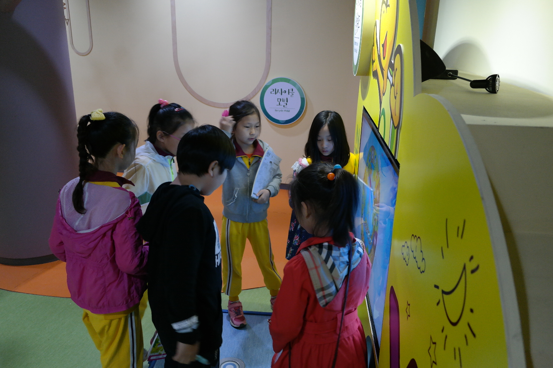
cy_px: 184
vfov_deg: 43.6
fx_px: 461
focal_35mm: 30
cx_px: 276
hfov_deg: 61.9
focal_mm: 20
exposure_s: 1/40
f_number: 3.5
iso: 800
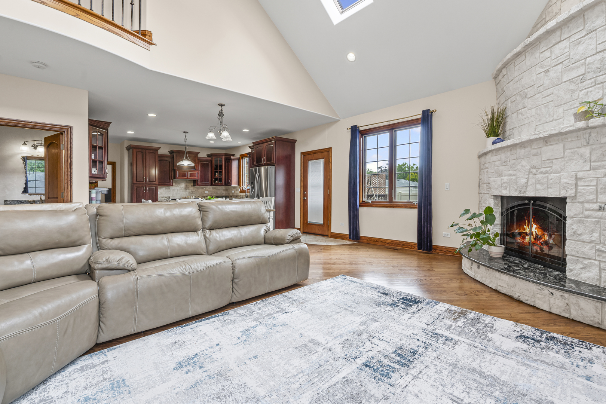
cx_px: 303
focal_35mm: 16
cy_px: 202
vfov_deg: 73.7
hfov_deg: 96.7
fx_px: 269
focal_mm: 16
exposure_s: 1/15
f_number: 8
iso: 400
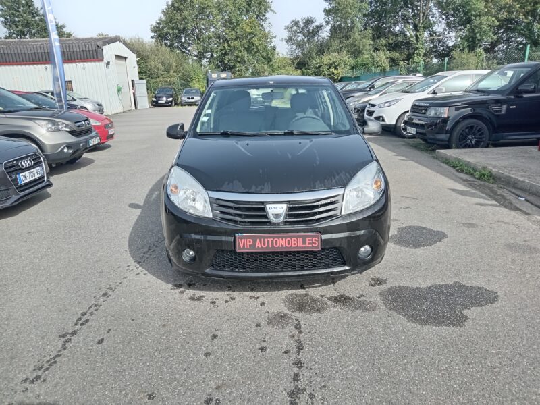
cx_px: 270
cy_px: 202
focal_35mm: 25
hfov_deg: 69.4
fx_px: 390
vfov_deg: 54.9
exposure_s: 1/291
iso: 102
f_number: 1.8
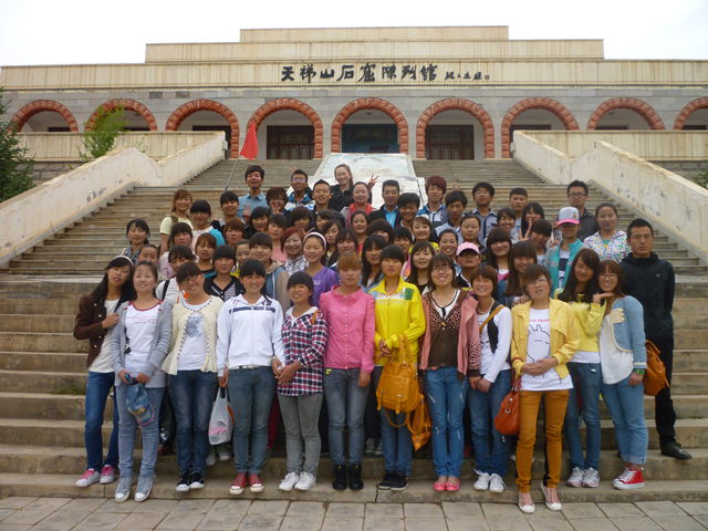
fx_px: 593
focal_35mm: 29
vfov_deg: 48.2
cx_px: 354
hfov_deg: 61.7
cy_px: 266
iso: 80
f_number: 3.3
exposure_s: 1/500
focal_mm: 5.2
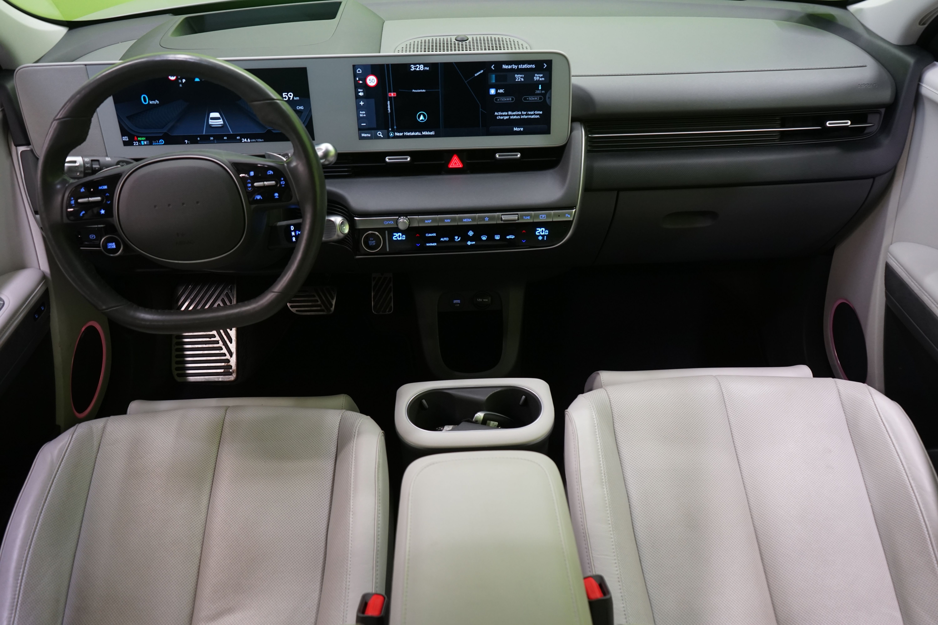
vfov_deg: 45.0
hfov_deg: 63.7
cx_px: 469
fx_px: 756
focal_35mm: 29
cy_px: 312
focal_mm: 29
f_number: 5
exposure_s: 1/25
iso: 1000
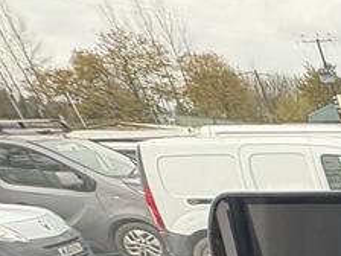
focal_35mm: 56
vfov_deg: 19.6
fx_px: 552
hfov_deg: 19.4
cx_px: 679
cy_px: 457
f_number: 2.2
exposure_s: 1/99
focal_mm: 2.22
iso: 160
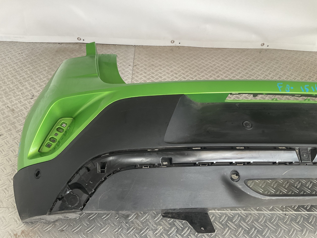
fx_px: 266
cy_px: 119
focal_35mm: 29
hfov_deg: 61.7
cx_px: 158
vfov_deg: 48.2
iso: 64
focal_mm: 3
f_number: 1.8
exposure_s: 1/120
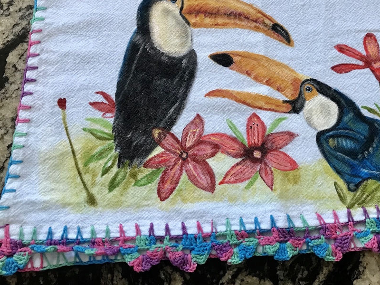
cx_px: 248
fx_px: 461
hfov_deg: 44.2
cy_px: 85
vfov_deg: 33.9
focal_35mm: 42
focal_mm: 3.99
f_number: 1.8
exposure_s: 1/40
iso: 25
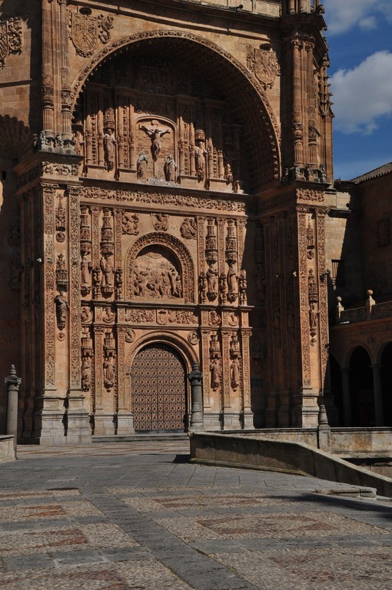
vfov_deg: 29.3
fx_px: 1130
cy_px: 295
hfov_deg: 19.7
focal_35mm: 69
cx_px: 196
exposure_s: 1/640
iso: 400
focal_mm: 46
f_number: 13
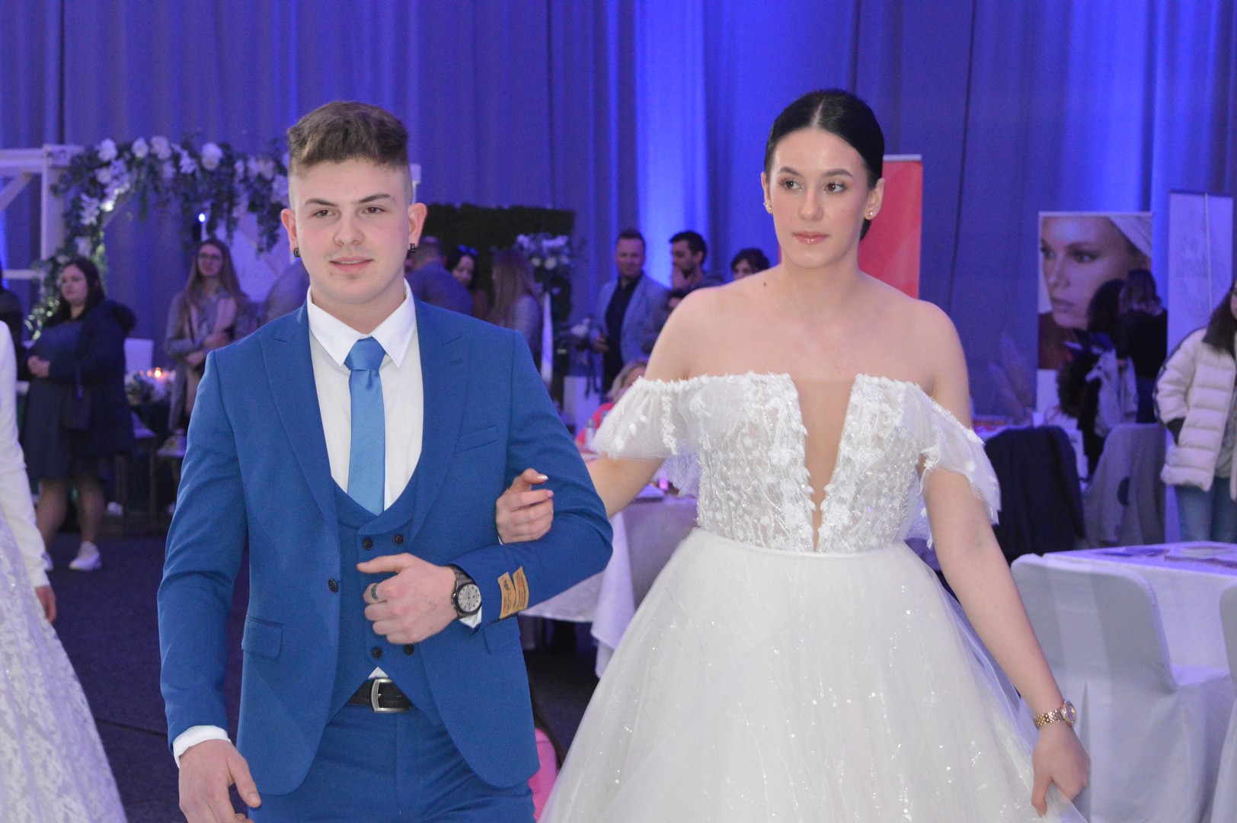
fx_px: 2832
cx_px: 618
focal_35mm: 82
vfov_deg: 16.5
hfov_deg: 24.6
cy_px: 412
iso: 3200
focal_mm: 55
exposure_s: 1/60
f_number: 5.6
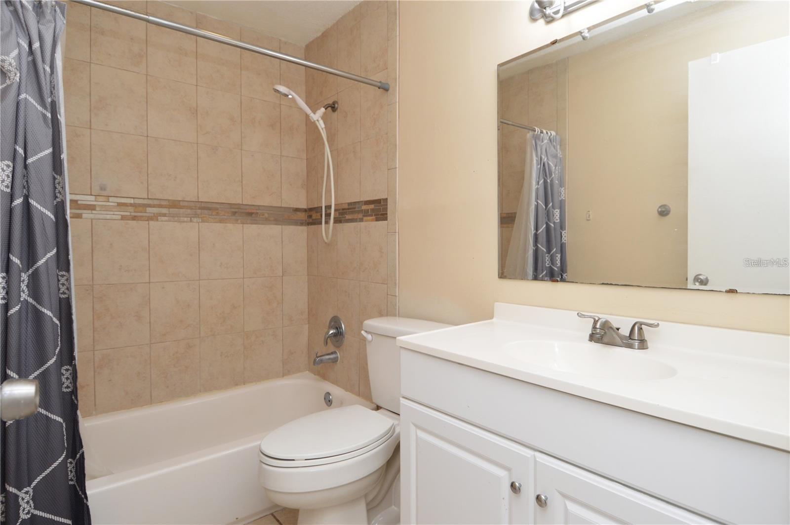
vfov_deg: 67.3
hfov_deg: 90.1
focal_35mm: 18
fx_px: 395
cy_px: 262
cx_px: 395
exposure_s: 1/80
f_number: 4.5
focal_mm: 12
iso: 400
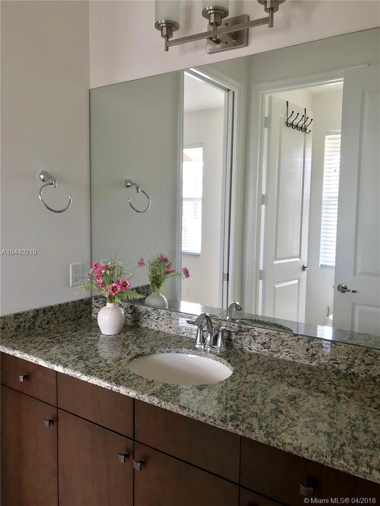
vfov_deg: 63.4
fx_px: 410
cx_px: 190
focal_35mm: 28
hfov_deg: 49.7
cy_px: 253
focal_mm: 3.99
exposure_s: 1/30
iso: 40
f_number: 1.8
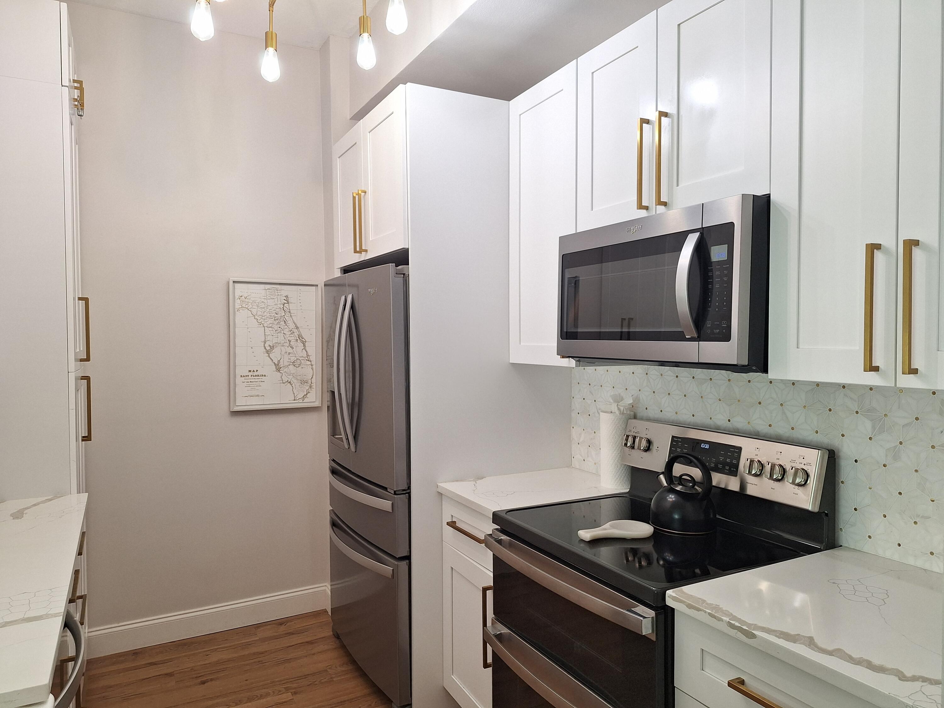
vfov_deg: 58.9
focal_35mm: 23
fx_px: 627
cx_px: 472
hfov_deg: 73.9
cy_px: 354
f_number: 1.8
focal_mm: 5.54
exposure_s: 1/120
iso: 64
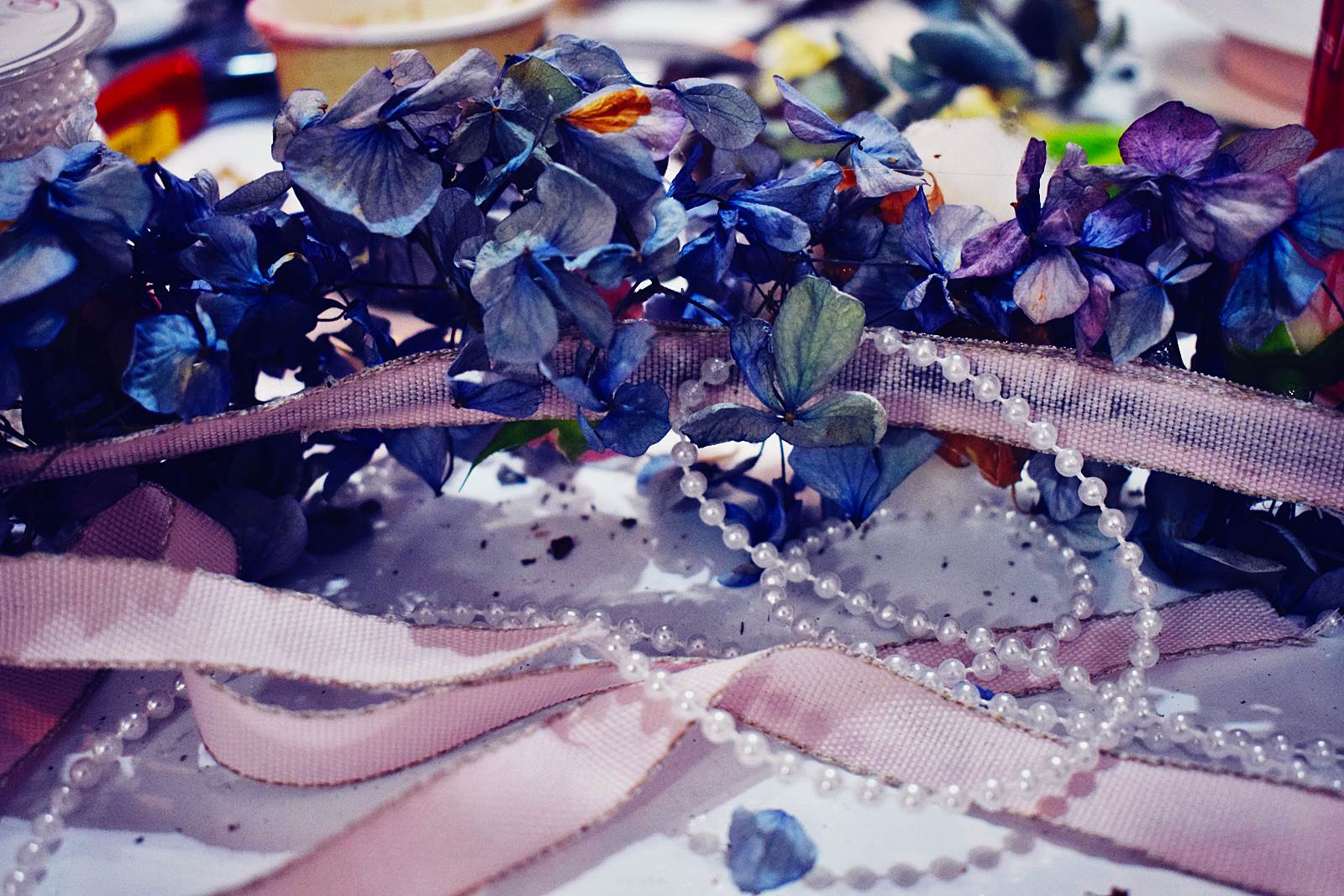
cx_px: 672
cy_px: 448
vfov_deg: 28.1
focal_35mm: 48
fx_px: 1792
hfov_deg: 41.1
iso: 2200
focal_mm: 32
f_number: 4.5
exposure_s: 1/60
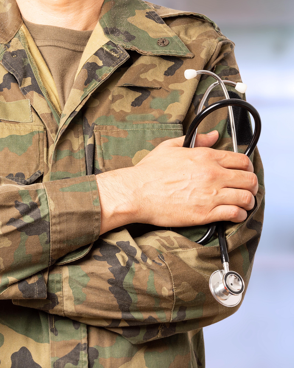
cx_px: 225
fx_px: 2422
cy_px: 184
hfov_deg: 6.9
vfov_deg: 8.7
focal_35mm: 223
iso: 100
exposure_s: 1/200
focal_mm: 105
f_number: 14
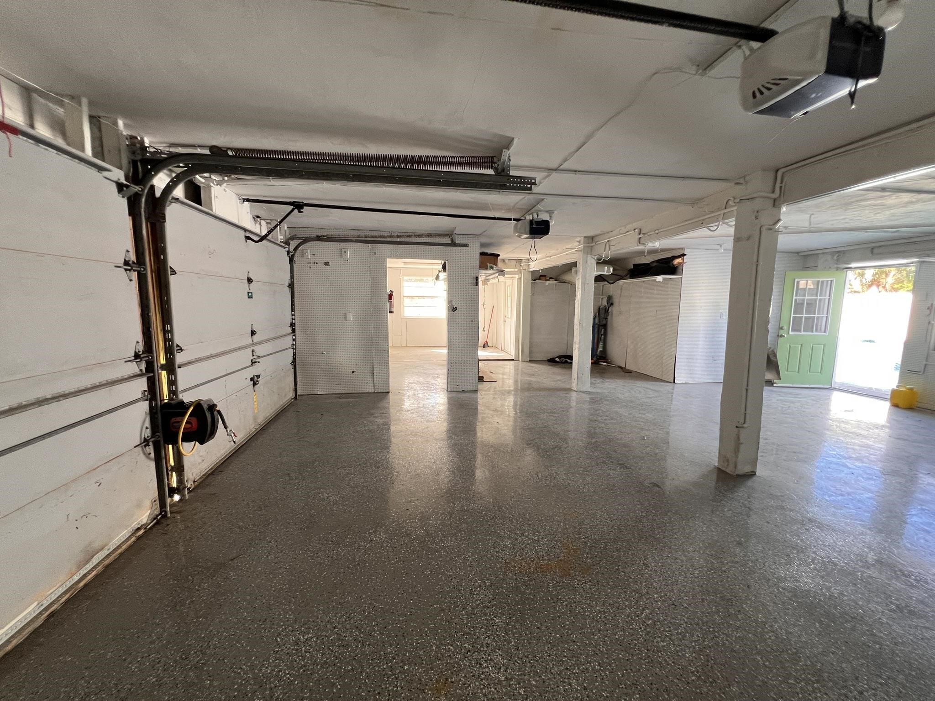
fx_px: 351
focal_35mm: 13
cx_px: 468
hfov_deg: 106.2
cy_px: 350
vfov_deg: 89.9
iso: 160
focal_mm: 1.57
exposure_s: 1/99
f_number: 1.8
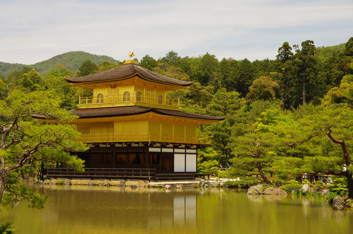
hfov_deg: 33.5
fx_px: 587
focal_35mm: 60
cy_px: 117
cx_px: 176
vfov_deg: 22.5
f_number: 8
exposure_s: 1/250
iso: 125
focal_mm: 40
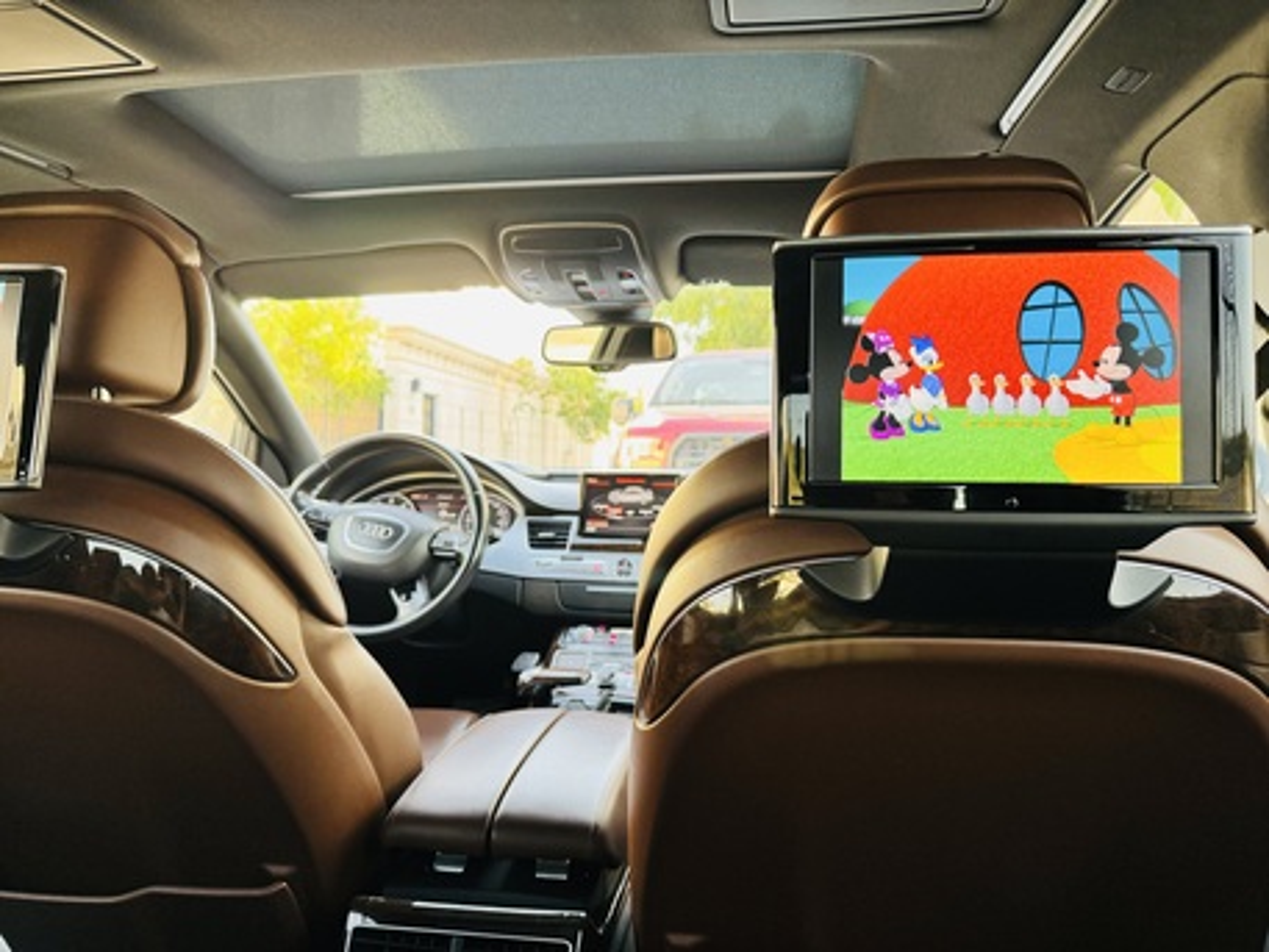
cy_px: 476
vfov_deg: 56.8
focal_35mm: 24
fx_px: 880
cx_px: 634
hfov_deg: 71.6
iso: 160
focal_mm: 6.76
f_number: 1.78
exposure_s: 1/121
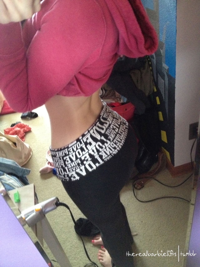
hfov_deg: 40.7
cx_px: 100
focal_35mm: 35
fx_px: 270
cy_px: 134
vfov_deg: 52.6
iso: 800
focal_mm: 4.28
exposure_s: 1/15
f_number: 2.4
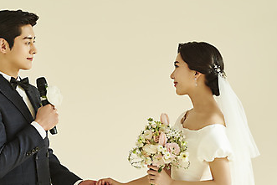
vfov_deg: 8.9
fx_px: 1185
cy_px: 95
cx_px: 31
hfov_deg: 13.2
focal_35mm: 154
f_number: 4
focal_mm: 85
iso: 250
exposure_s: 1/125
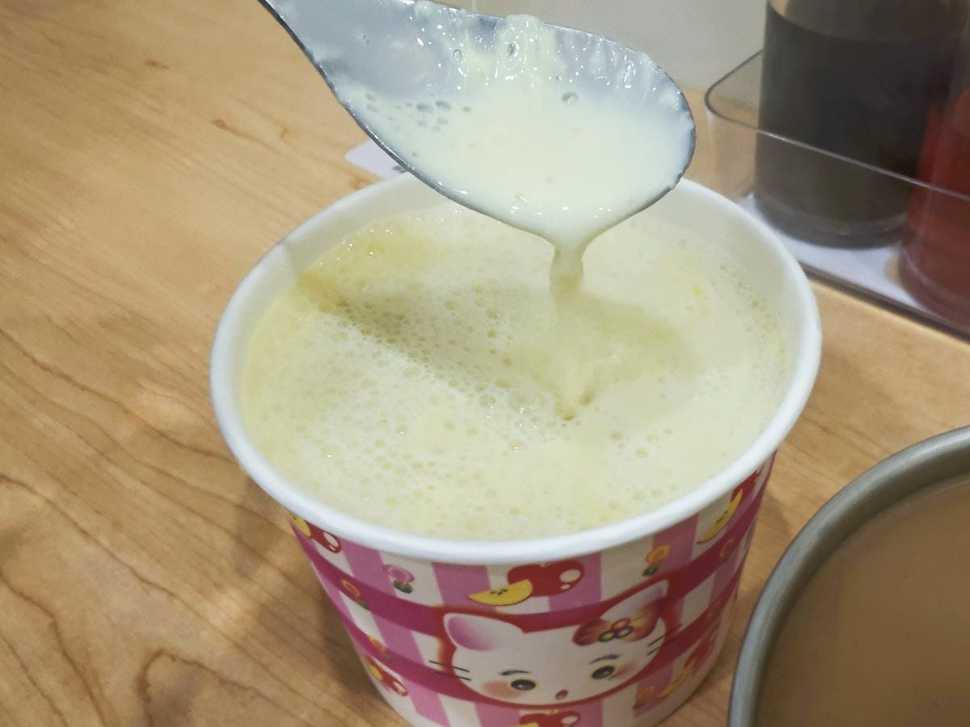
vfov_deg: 40.7
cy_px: 364
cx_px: 485
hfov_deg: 52.6
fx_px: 981
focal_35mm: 35
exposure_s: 1/60
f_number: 1.8
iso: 80
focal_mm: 2.03
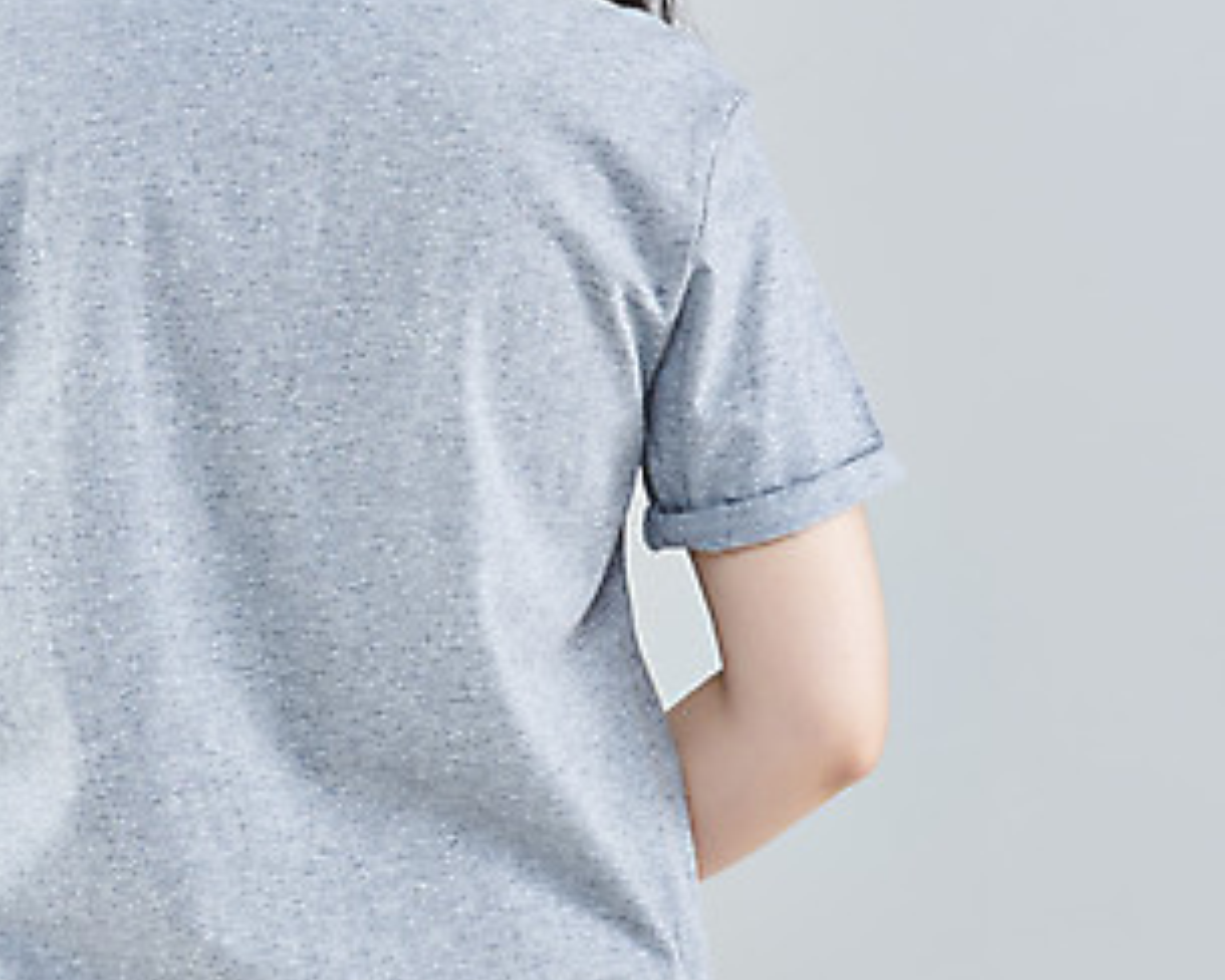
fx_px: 9680
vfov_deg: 5.8
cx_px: 351
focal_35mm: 267
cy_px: 659
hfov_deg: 7.2
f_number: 14
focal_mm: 145
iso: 100
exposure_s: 1/125
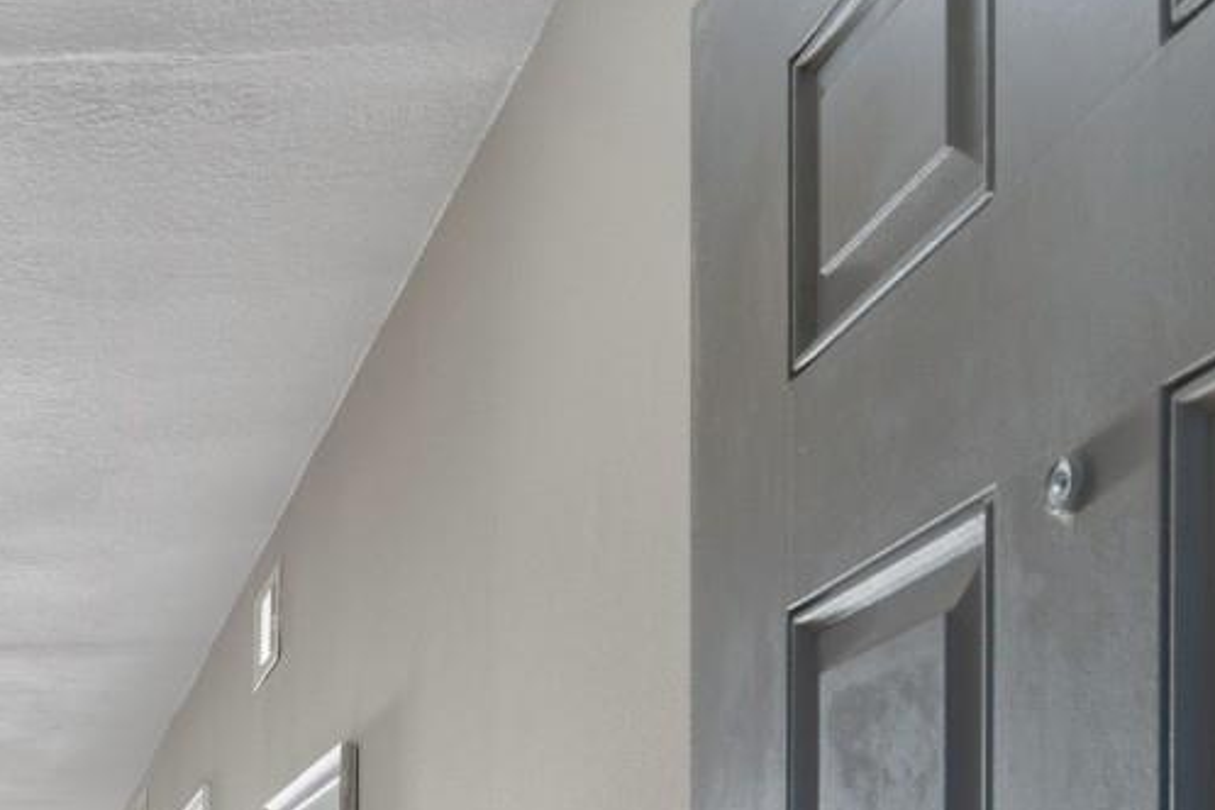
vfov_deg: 23.4
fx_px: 1755
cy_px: 1012
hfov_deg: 34.5
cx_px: -17
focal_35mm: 52
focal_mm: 11
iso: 100
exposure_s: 1/80
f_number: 4.8
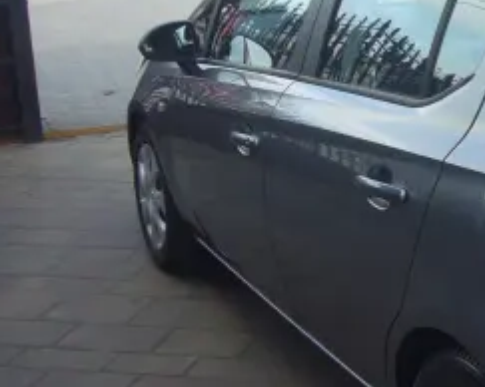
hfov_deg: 23.7
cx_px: 607
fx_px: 1033
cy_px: 203
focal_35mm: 72
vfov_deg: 21.2
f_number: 2.8
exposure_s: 1/250
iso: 80
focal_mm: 4.6
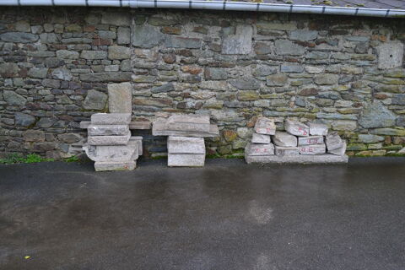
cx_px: 202
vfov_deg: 40.0
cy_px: 135
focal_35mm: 33
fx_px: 371
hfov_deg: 57.2
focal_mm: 22
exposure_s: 1/60
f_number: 3.5
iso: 500
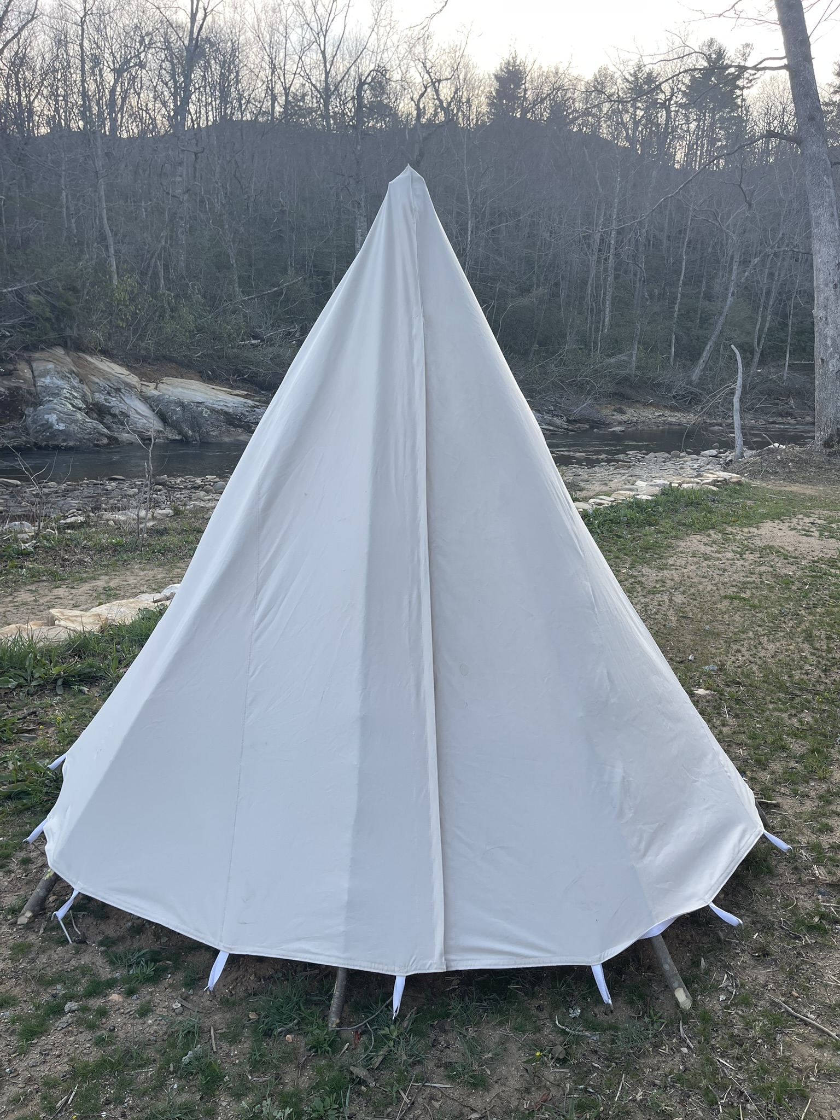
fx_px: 809
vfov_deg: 69.4
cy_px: 560
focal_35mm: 25
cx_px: 420
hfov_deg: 54.9
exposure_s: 1/301
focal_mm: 5.1
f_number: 1.6
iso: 32
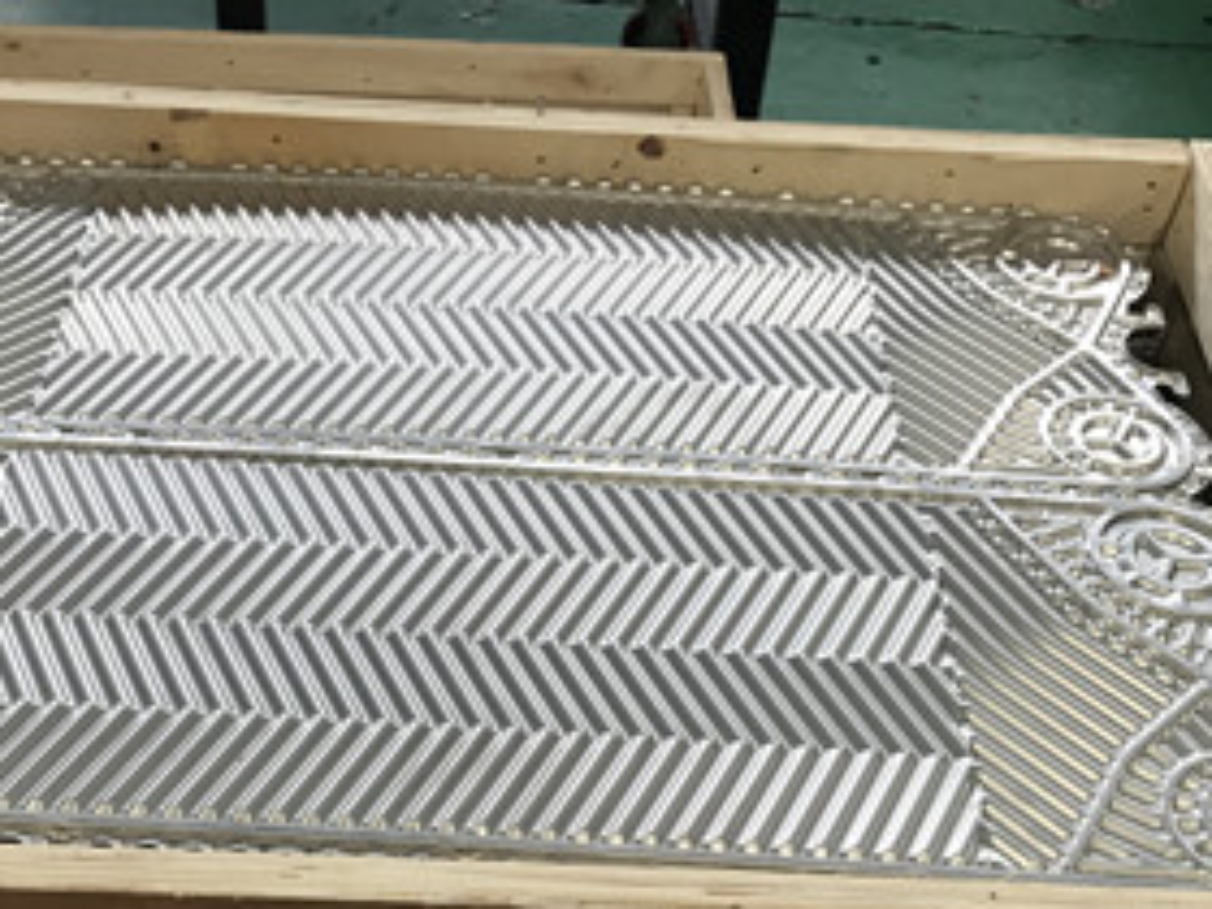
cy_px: 803
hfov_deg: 38.0
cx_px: 485
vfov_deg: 28.1
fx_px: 1751
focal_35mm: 50
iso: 25
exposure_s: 1/100
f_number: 1.8
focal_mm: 3.99
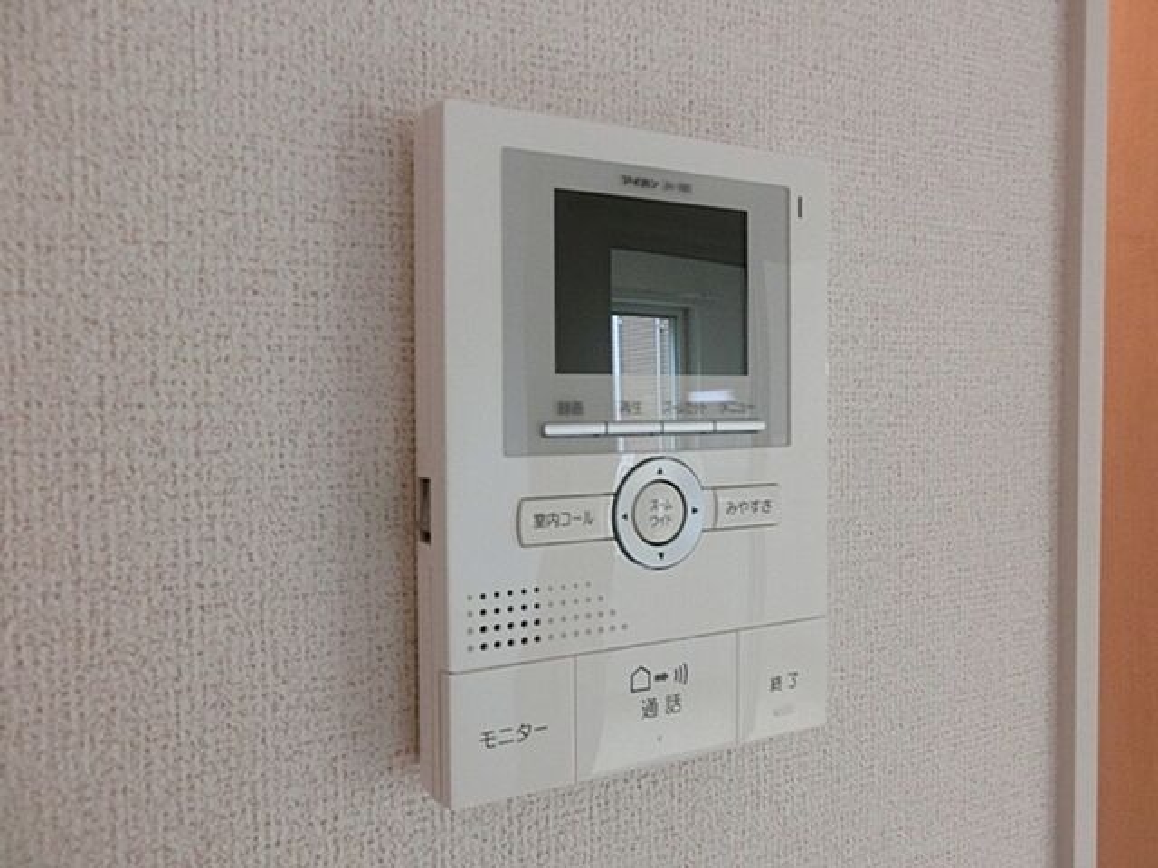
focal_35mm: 30
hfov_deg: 60.0
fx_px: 1004
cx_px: 579
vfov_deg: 46.8
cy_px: 434
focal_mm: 5.4
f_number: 3.7
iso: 400
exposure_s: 1/60
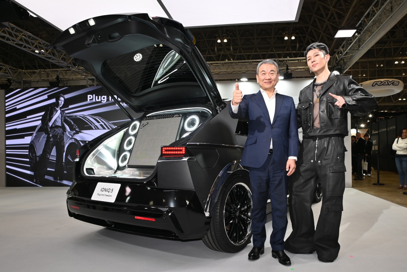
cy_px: 136
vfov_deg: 63.3
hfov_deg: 85.4
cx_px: 204
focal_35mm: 20
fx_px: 221
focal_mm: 13
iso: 160
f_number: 4
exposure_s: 1/60
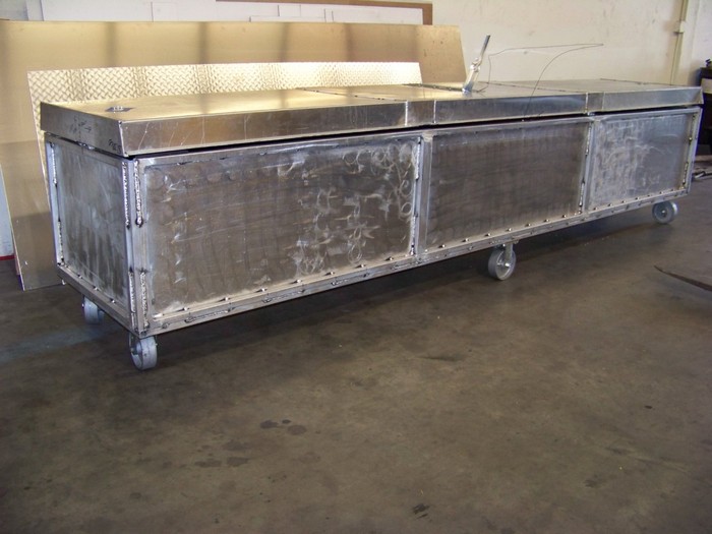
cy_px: 267
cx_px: 356
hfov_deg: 51.4
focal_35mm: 36
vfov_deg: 39.7
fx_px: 740
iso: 200
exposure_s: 1/30
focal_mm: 5.85
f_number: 2.8
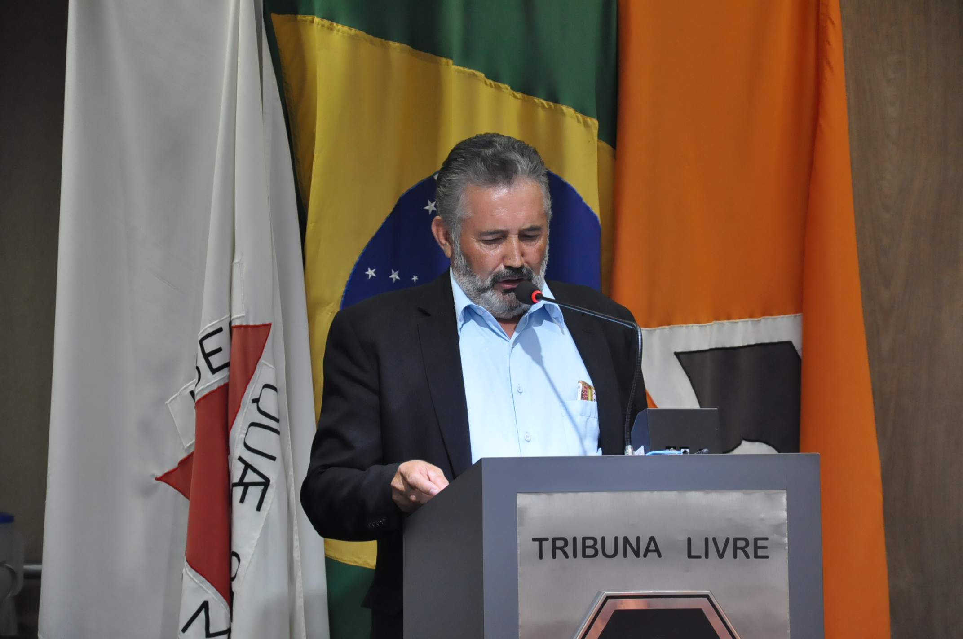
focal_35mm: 158
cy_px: 320
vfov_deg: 8.7
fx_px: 4208
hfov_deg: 13.1
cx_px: 482
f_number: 5.6
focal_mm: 105
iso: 2000
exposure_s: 1/100
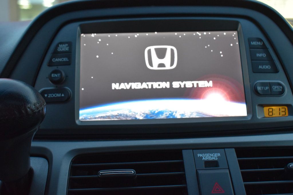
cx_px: 146
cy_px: 98
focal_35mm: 44
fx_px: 354
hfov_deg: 45.0
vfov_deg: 30.8
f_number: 6.3
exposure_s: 1/15
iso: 1600
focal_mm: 29
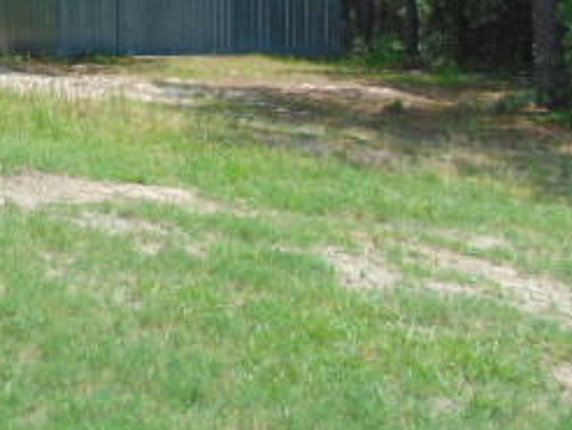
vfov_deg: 21.7
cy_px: -9
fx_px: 1075
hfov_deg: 27.9
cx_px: -7
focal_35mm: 65
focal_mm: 4.5
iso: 80
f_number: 3
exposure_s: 1/800
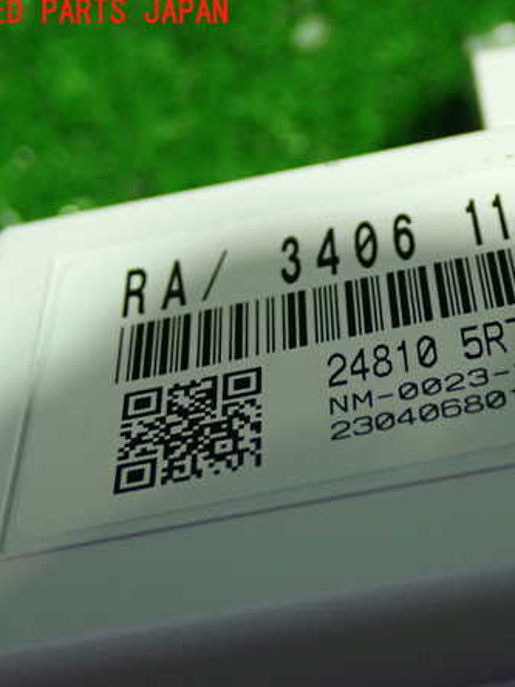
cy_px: 342
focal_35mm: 73
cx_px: 411
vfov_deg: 26.7
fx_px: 1448
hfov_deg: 20.0
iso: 800
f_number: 3.3
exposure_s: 1/30
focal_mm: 9.65
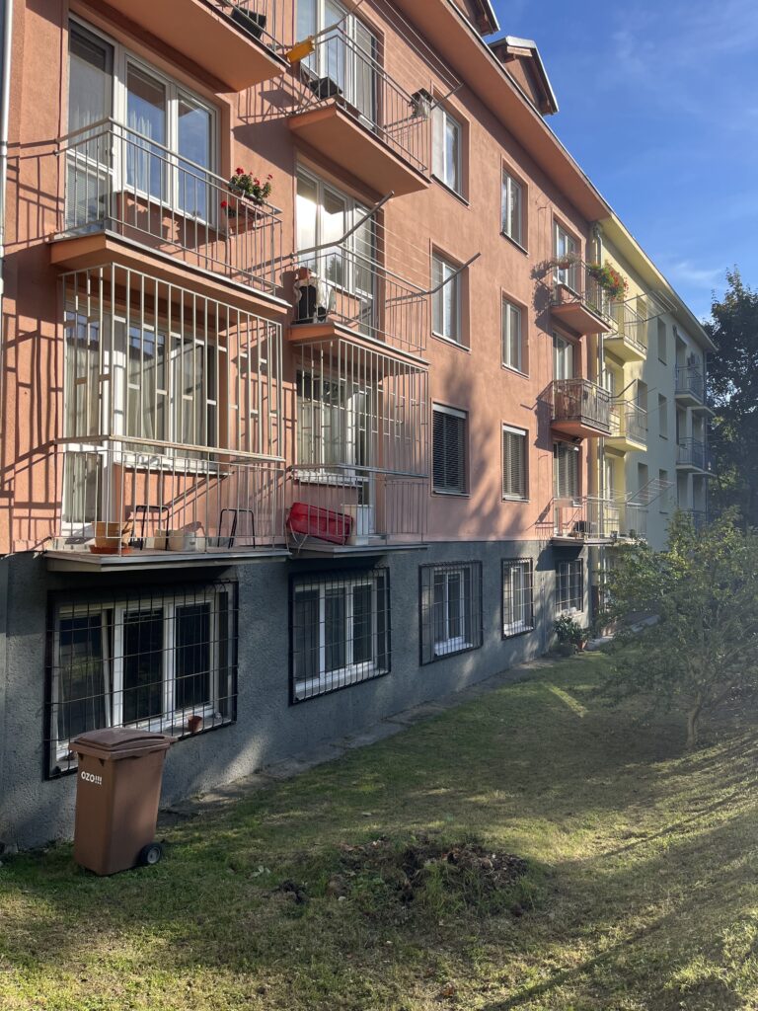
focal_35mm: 26
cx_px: 379
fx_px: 759
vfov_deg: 67.3
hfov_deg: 53.1
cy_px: 506
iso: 50
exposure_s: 1/1862
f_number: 1.6
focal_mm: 5.1
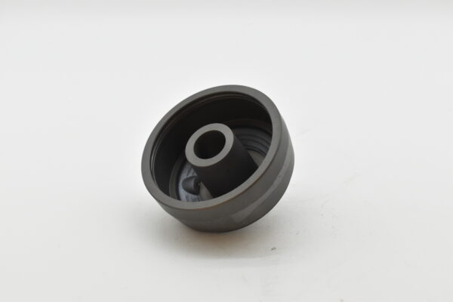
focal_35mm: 72
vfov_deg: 18.9
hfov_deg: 28.1
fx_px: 906
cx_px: 226
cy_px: 151
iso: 1600
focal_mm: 48
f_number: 8
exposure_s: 1/1250
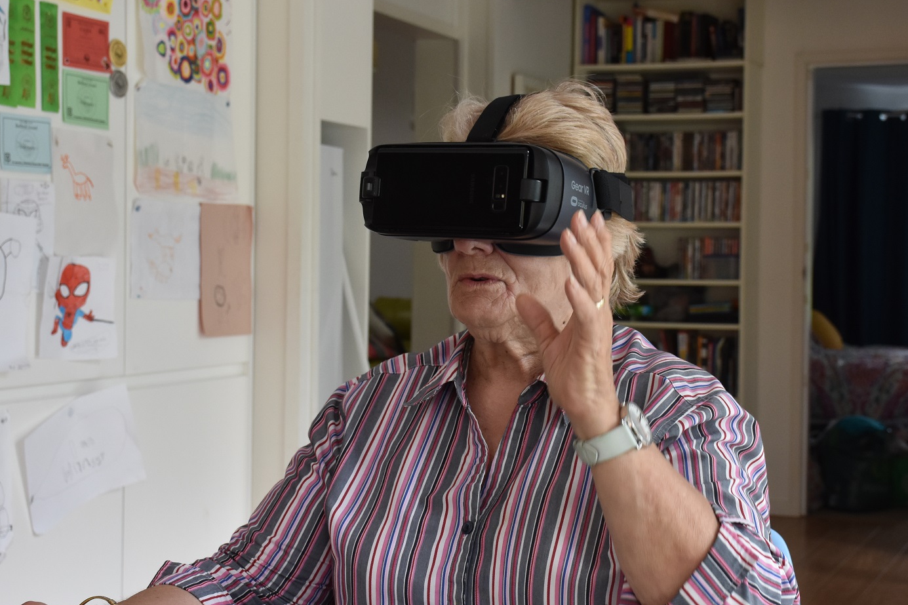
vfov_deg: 20.9
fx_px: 1639
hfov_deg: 30.9
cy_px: 284
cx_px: 530
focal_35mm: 65
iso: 800
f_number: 6.3
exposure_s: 1/160
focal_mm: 30
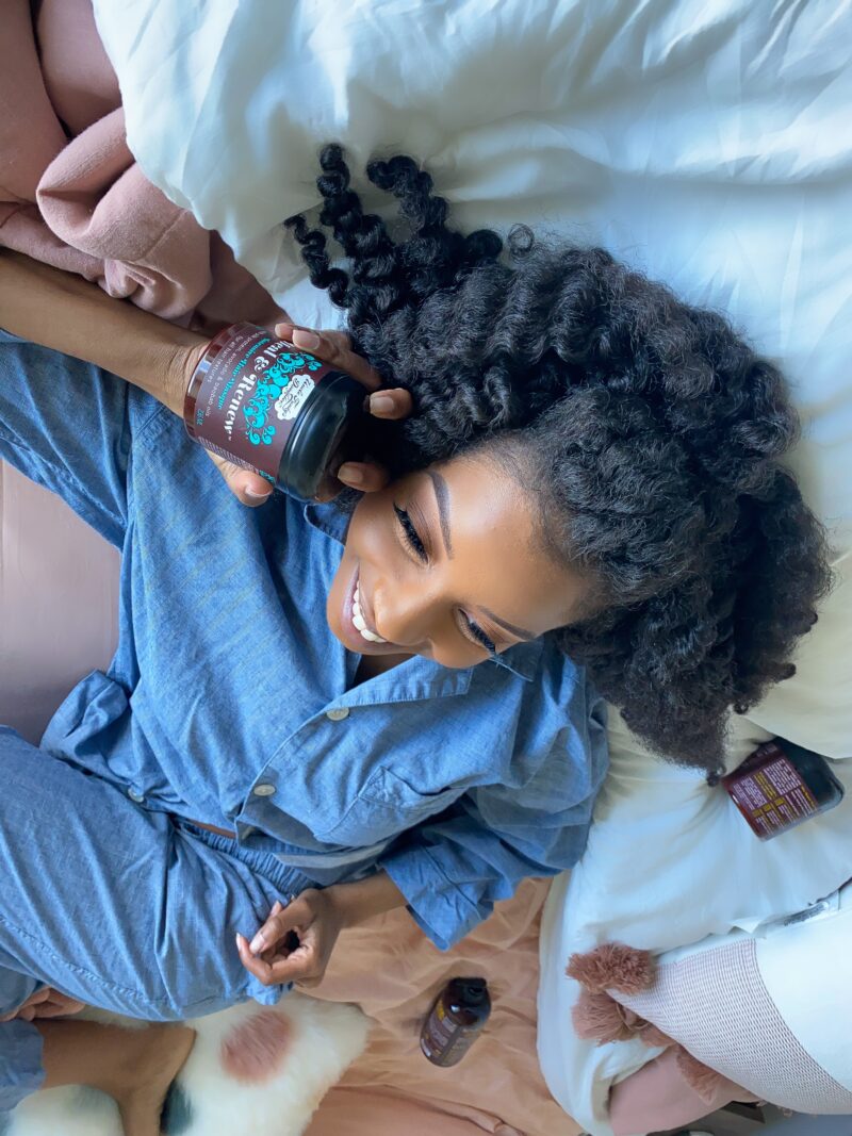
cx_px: 426
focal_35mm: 26
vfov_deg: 67.3
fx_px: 853
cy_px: 568
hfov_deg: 53.1
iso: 125
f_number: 1.8
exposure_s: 1/70
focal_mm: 4.25
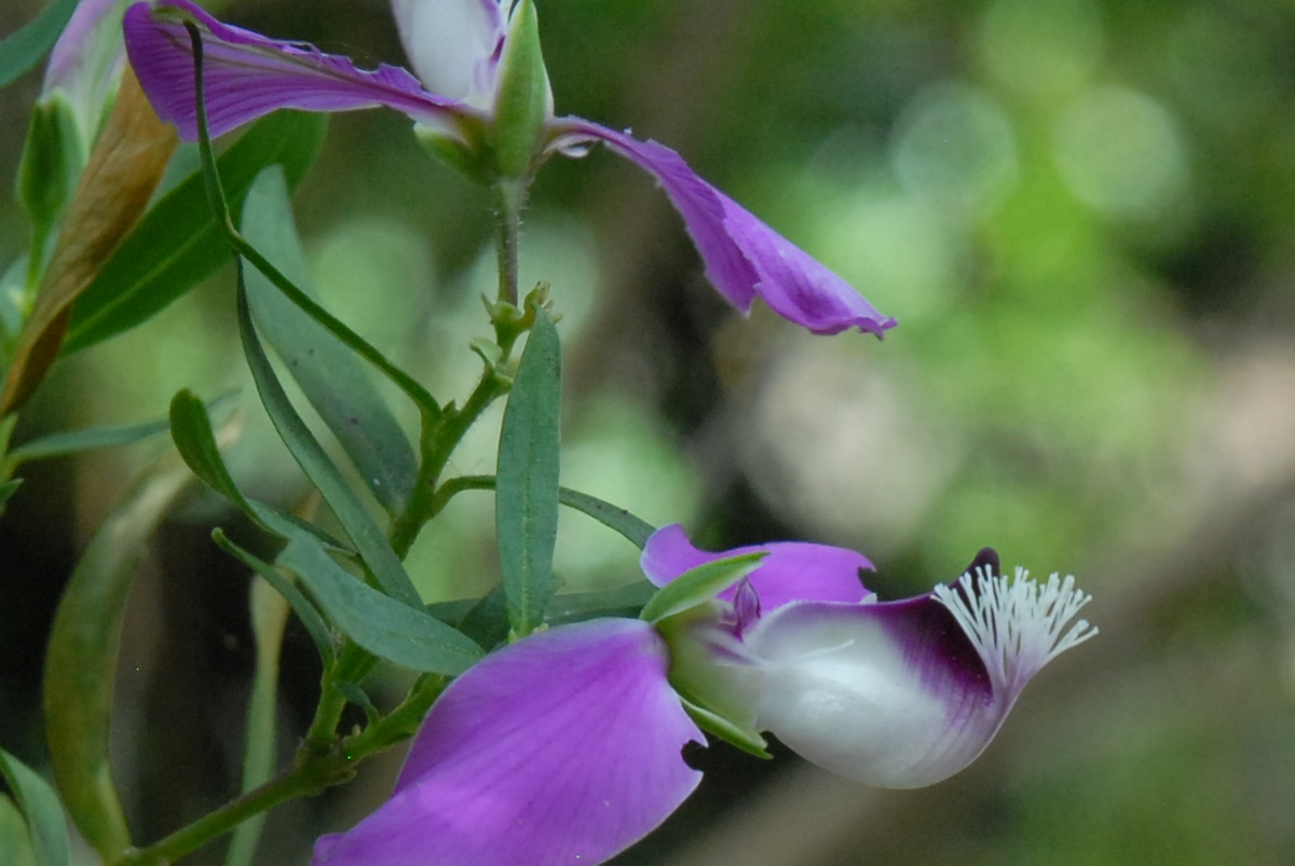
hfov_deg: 7.6
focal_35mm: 271
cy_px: 704
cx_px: 868
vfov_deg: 5.1
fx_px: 9759
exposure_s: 1/100
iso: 500
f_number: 8
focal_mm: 56
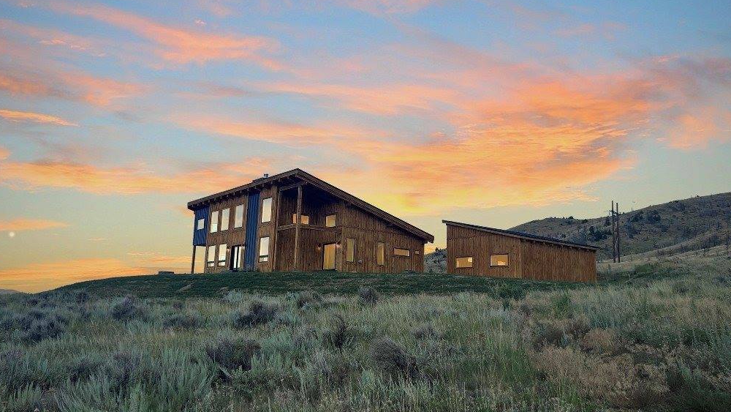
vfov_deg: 40.1
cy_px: 179
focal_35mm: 29
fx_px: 562
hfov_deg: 66.1
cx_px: 366
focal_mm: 5.7
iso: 50
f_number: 1.5
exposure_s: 1/5882
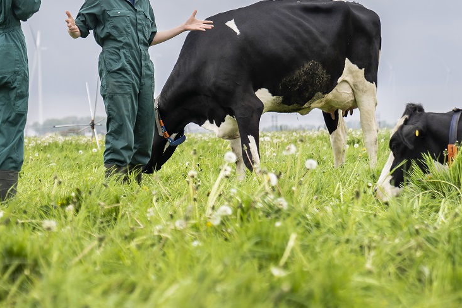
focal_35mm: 160
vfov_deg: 8.5
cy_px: 0
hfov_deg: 12.8
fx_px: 2053
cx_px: 59
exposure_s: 1/640
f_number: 2.8
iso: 100
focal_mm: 61
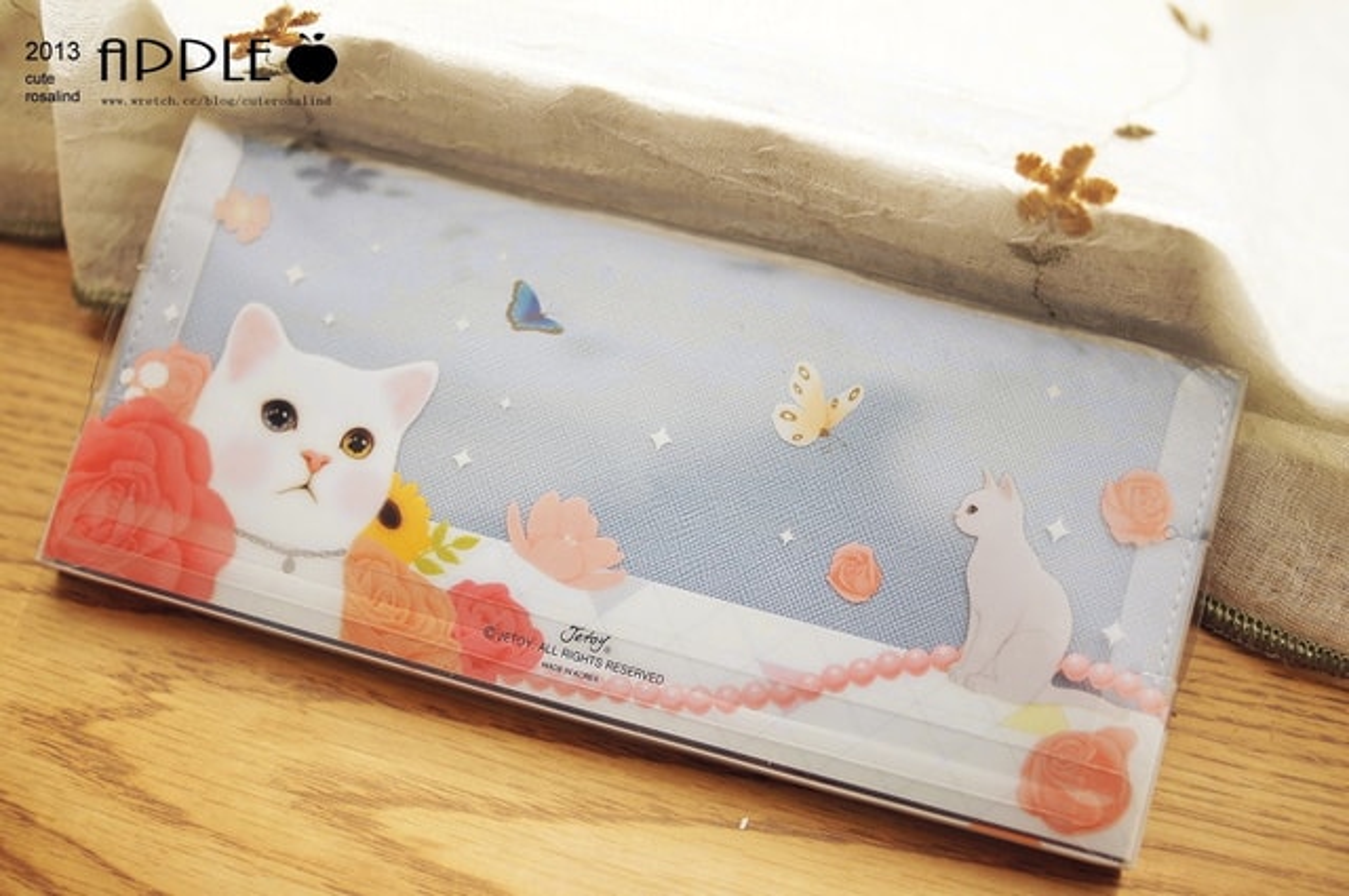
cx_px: 674
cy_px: 448
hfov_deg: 37.9
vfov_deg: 25.7
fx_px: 1965
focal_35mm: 52
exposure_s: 1/160
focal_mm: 35
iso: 100
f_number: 1.8
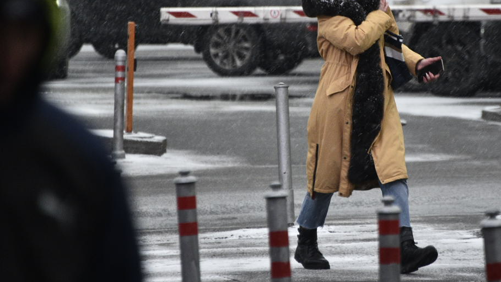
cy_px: 75
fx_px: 7438
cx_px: 340
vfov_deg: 2.2
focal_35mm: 560
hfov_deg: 3.9
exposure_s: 1/125
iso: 1250
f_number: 5.6
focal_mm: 300
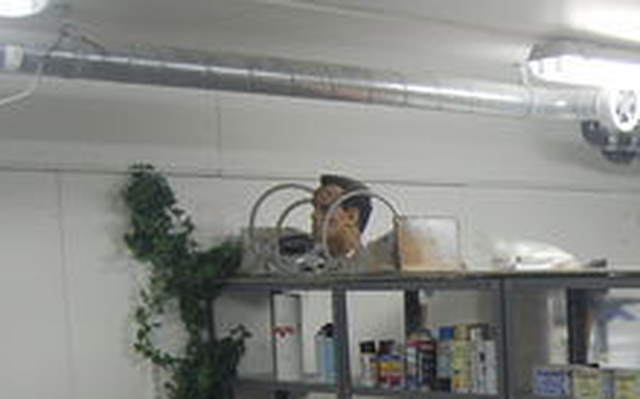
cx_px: 687
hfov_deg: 24.3
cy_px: 475
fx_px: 1394
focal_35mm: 80
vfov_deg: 15.7
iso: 800
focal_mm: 18
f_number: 3.5
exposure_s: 1/25
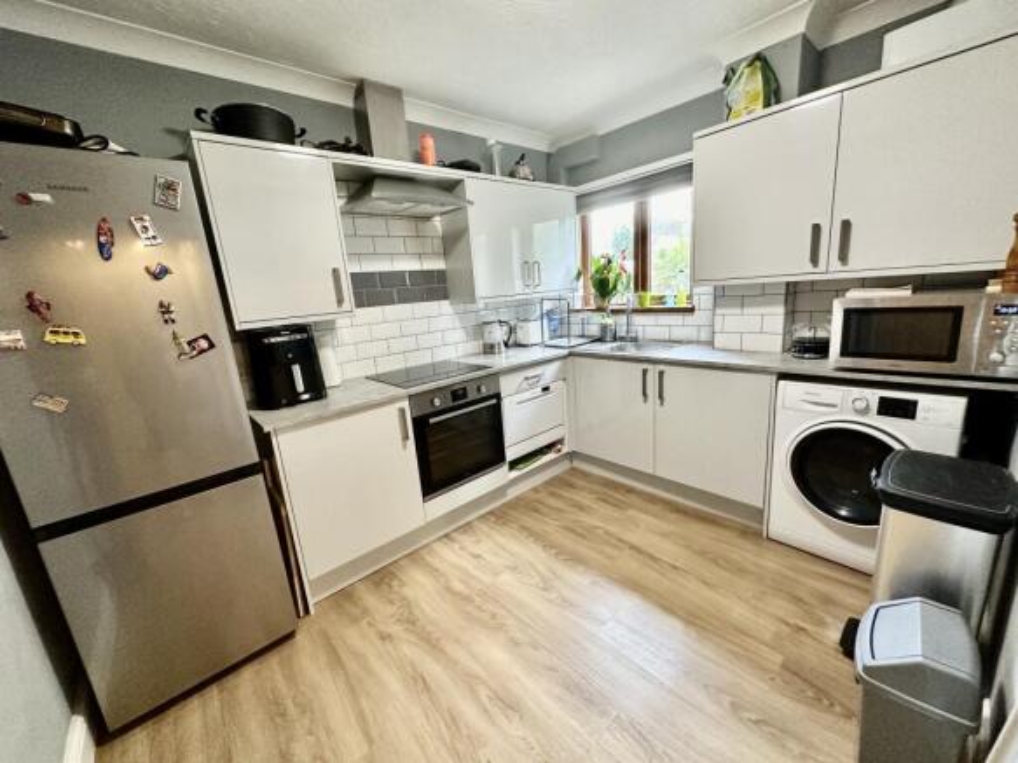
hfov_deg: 102.1
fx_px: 412
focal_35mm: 14
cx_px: 509
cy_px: 382
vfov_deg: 85.7
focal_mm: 2.22
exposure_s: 1/100
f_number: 2.2
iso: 320
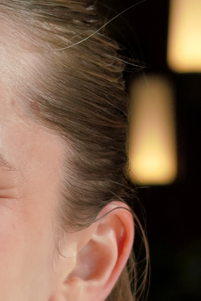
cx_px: -89
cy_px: 407
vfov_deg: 6.8
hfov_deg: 4.6
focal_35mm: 298
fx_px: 2494
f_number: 5.6
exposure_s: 1/500
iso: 640
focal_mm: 60
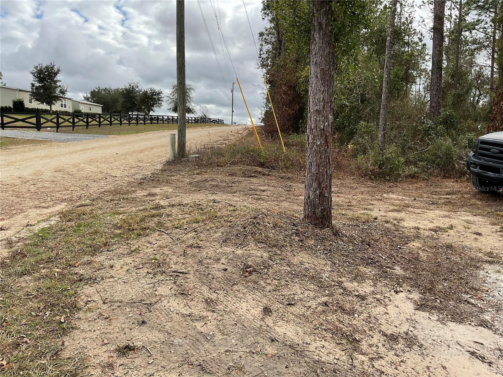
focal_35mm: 29
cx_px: 252
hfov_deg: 61.7
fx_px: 421
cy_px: 188
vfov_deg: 48.2
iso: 16
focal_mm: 3
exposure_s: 1/792
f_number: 1.8
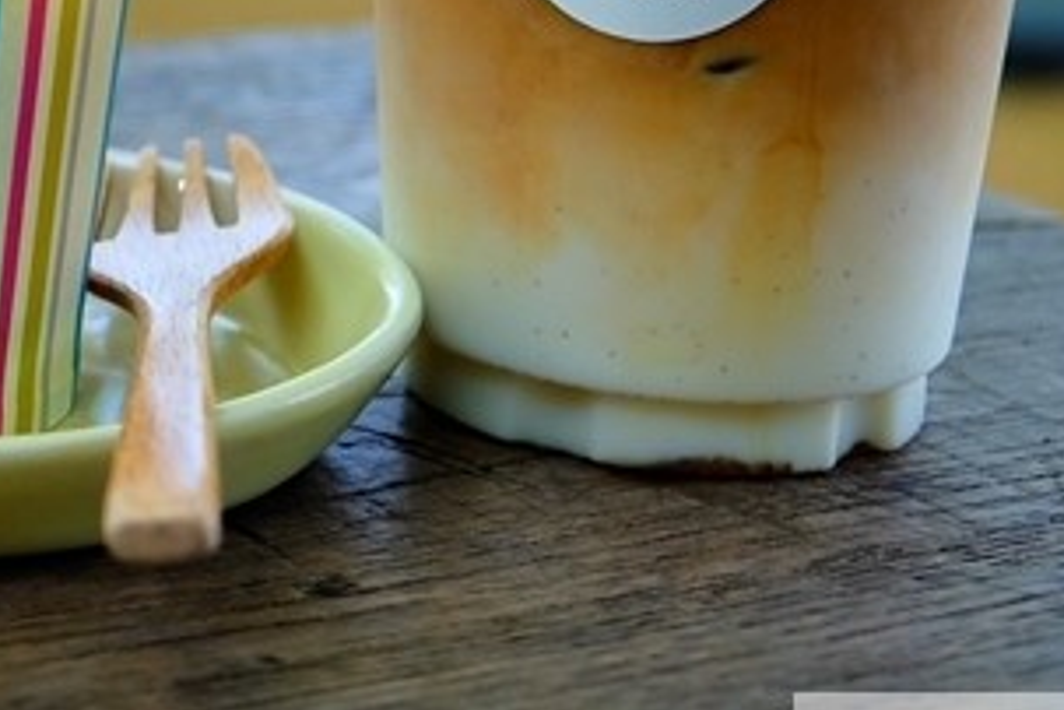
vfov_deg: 9.9
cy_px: -336
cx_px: -270
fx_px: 3990
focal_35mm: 135
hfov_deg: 14.6
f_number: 3.2
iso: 400
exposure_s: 1/110
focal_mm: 26.5
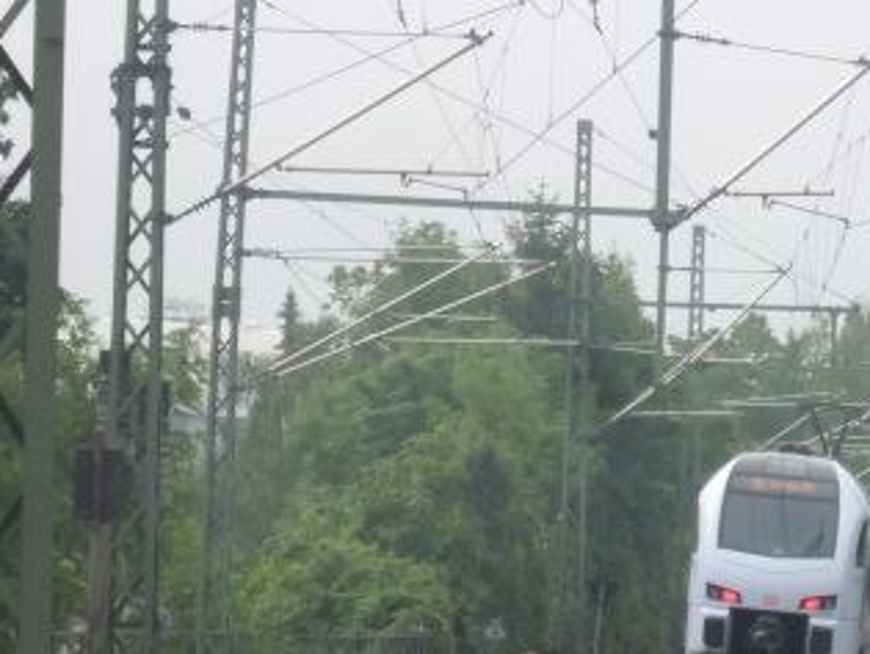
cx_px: 594
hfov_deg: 6.3
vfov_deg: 4.8
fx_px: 7850
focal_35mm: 312
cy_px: 494
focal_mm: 26
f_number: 5.9
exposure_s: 1/400
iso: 200
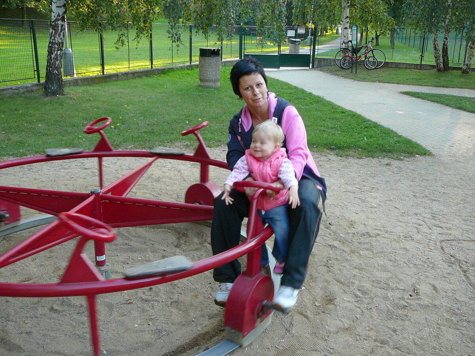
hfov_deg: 52.6
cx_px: 238
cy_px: 178
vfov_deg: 40.7
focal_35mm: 35
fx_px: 480
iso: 100
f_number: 2.8
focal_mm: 5.2
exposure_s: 1/60
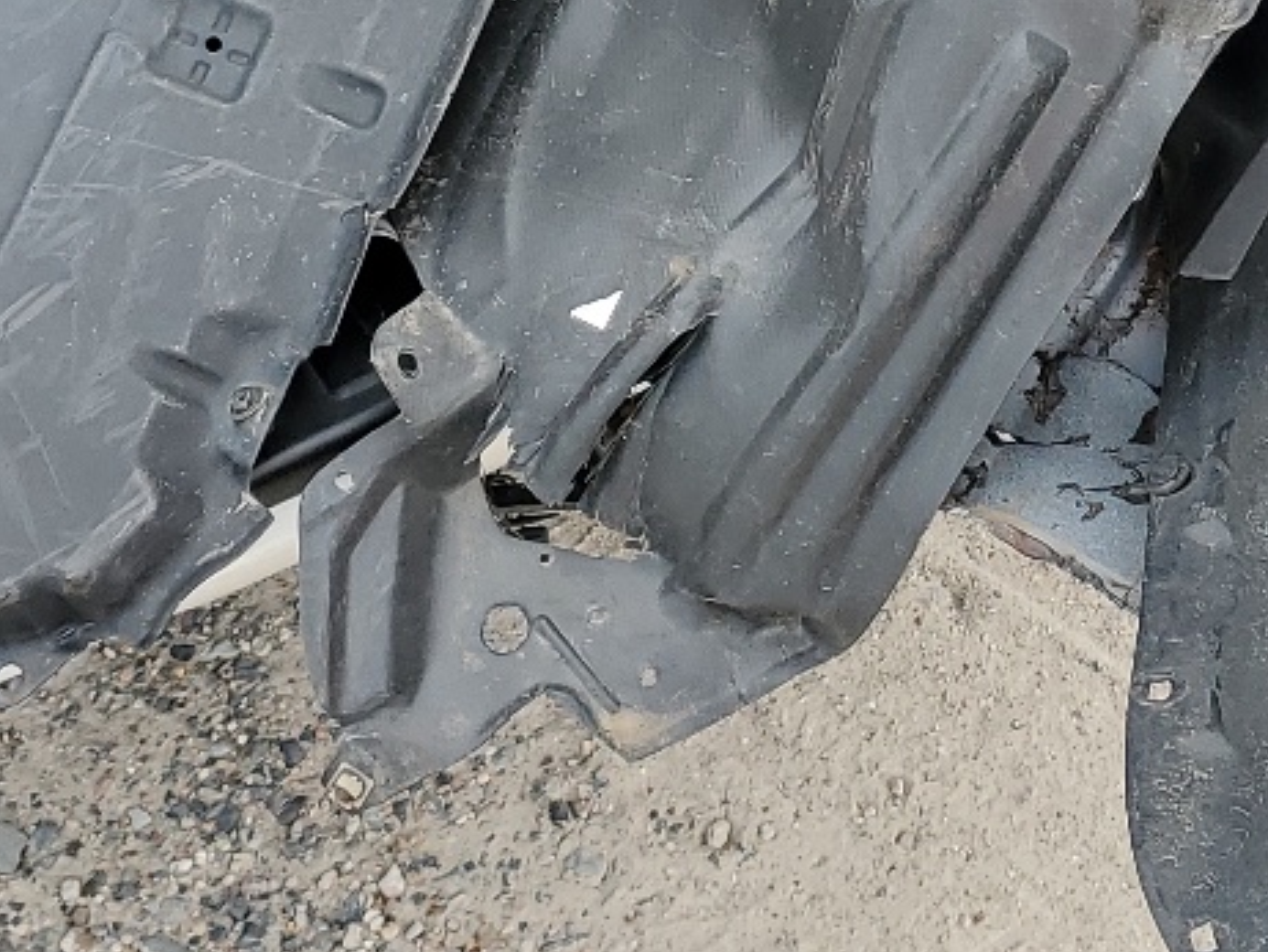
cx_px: 681
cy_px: -71
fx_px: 3298
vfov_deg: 16.0
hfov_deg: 21.8
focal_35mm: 90
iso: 50
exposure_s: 1/526
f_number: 1.5
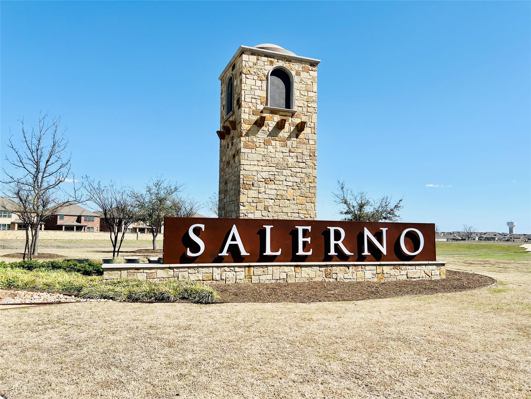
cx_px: 266
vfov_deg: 53.1
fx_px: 399
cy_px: 200
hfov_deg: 67.3
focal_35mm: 26
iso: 50
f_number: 1.5
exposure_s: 1/5076
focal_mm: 5.7
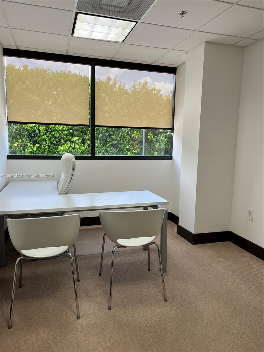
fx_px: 264
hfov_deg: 53.1
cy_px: 176
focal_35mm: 26
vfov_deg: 67.3
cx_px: 132
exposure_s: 1/120
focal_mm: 5.1
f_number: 1.6
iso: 50
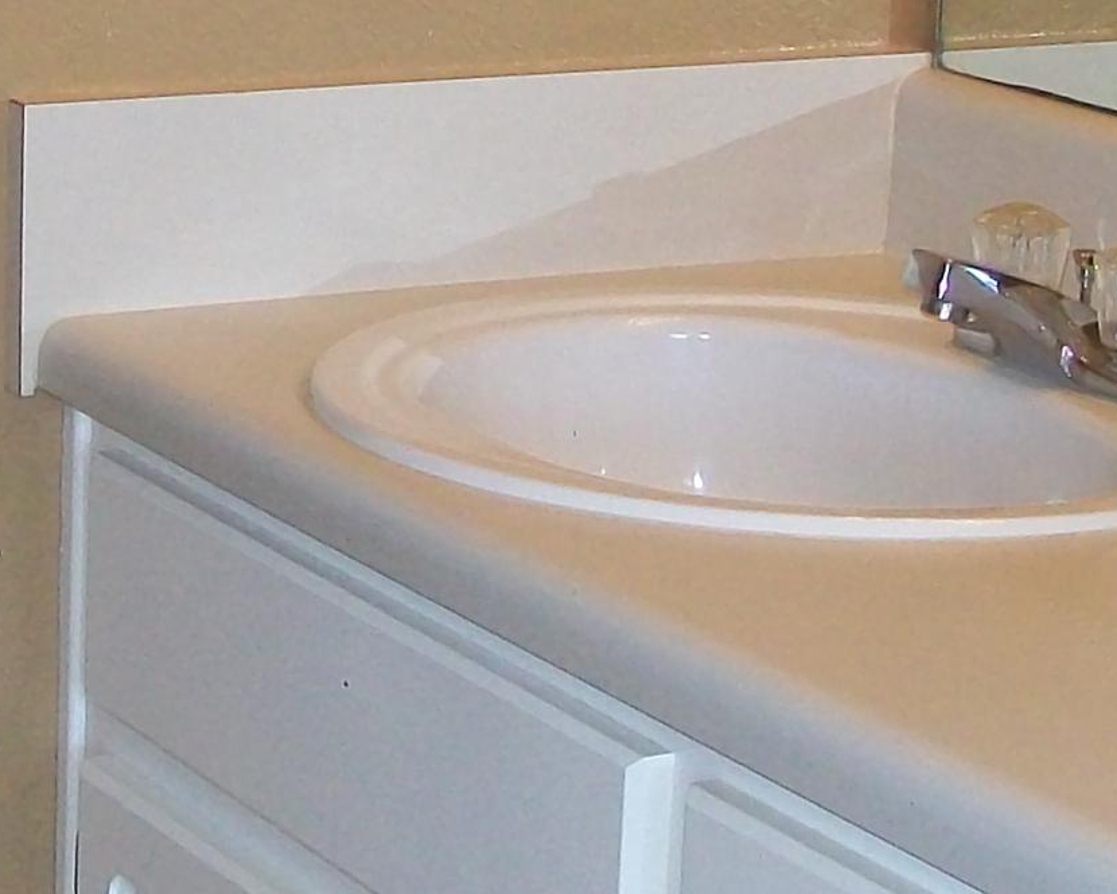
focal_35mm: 120
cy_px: 201
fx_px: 3967
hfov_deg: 15.9
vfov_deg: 12.8
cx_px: 171
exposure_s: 1/60
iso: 160
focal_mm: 6.1
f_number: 2.7
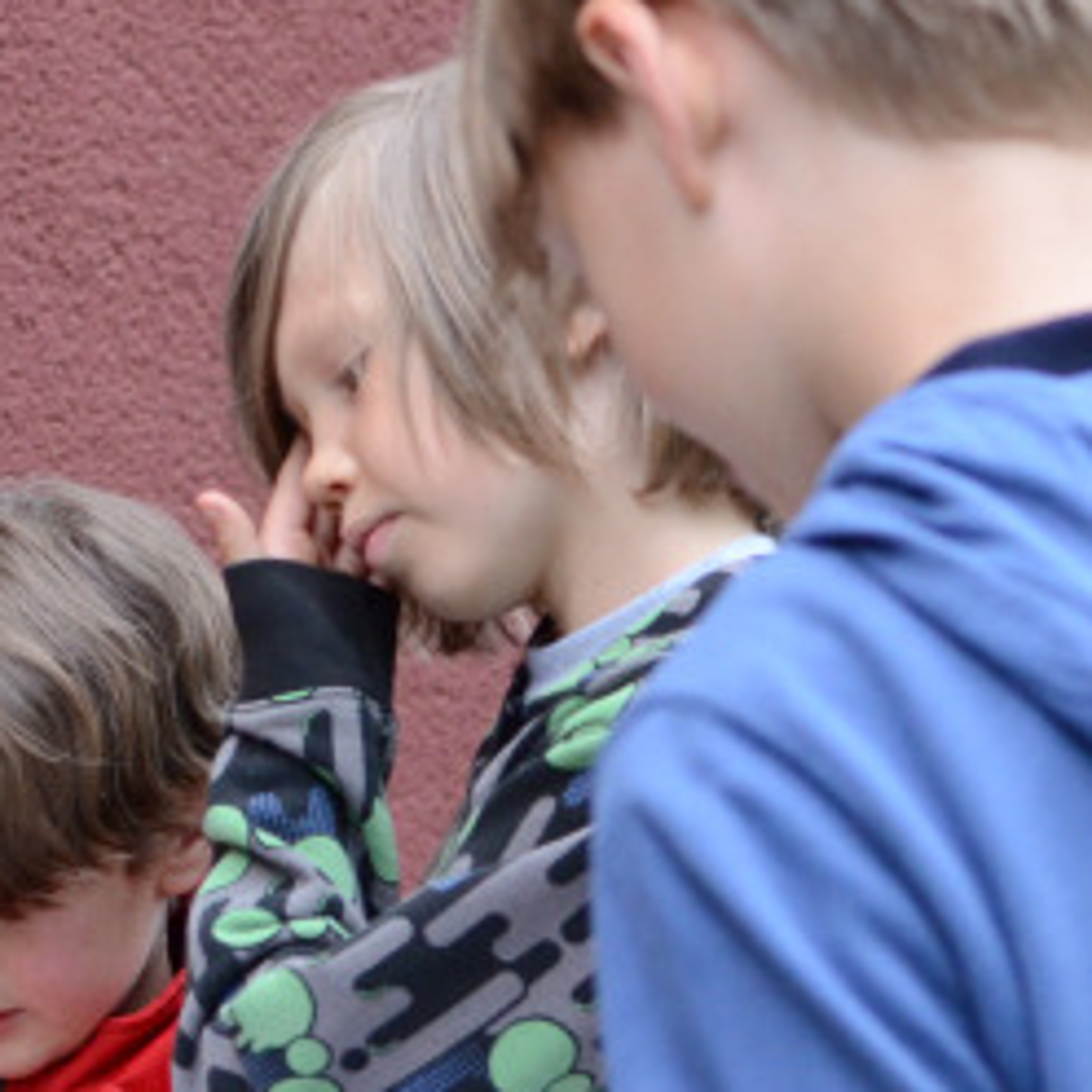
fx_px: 5765
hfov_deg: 10.7
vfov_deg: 10.8
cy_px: 660
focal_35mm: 162
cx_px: -70
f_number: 3.2
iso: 1600
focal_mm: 35
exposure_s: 1/200
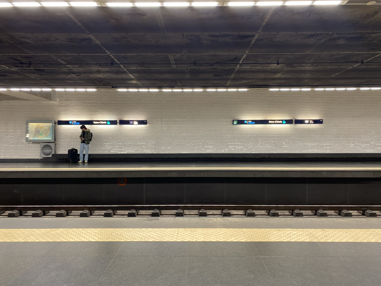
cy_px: 143
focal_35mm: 26
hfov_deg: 67.3
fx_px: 286
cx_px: 190
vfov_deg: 53.1
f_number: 1.8
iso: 160
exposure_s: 1/50
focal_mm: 4.25
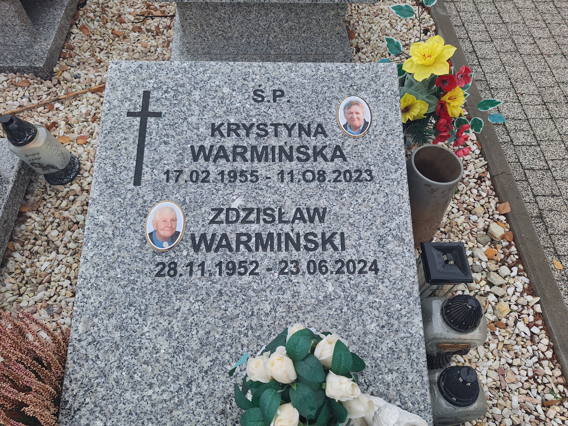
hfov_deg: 73.9
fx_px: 377
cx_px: 284
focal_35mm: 23
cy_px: 213
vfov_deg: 58.9
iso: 40
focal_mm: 5.54
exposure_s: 1/215
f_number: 1.8
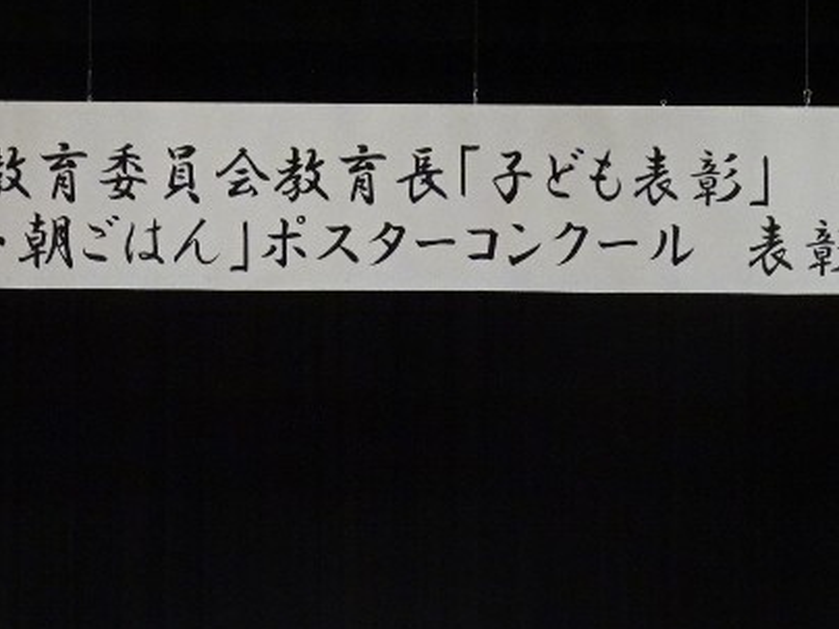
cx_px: 353
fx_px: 2763
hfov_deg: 17.3
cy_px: 735
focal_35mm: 114
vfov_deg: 12.7
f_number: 4.5
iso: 640
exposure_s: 1/50
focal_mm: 7.87
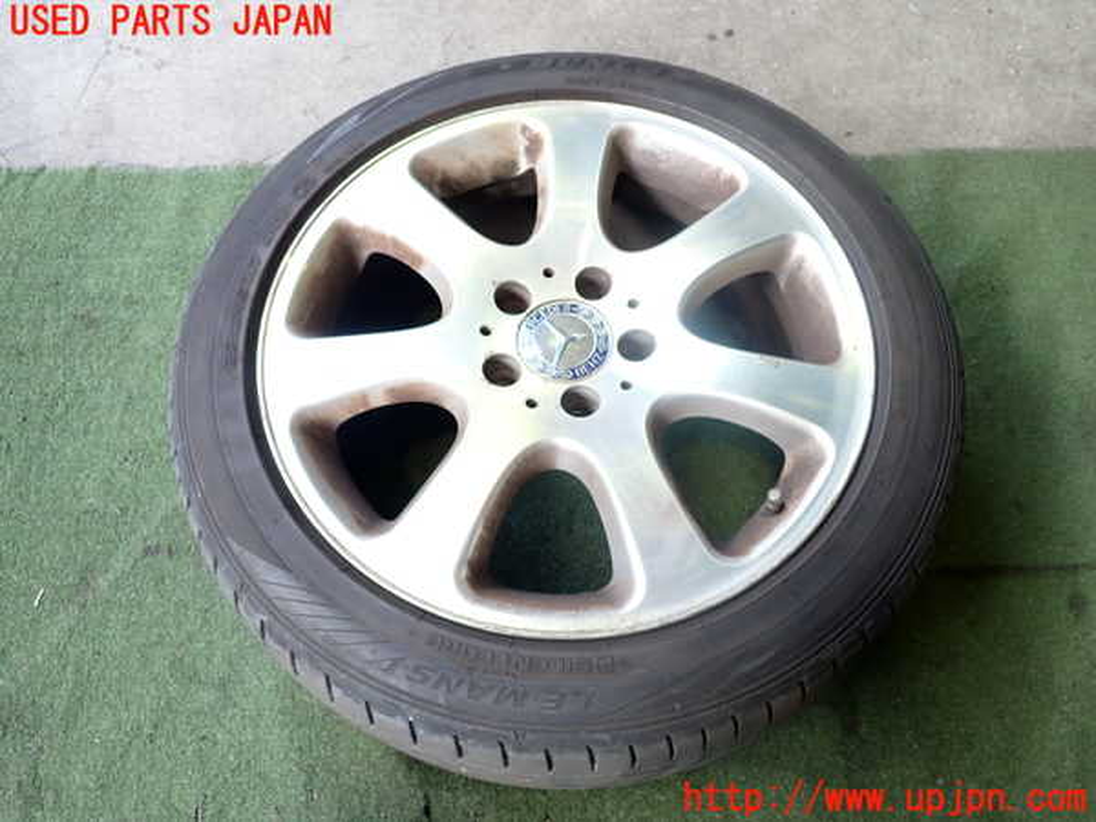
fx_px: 950
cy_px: 411
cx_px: 548
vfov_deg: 46.8
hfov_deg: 60.0
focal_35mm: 30
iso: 200
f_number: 2.3
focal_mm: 5.4
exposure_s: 1/100
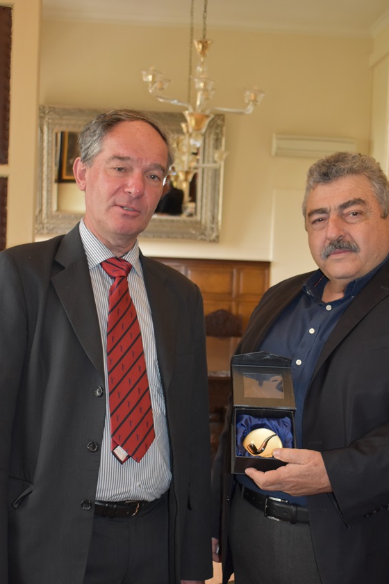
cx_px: 217
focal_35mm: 50
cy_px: 338
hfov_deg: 27.0
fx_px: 810
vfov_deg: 39.5
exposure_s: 1/80
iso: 1600
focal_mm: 28
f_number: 4.2
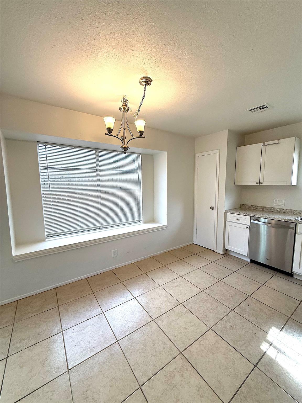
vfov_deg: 102.1
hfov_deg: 85.7
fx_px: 163
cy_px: 202
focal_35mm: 14
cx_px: 151
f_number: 2.2
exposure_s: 1/120
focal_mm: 2.22
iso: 100
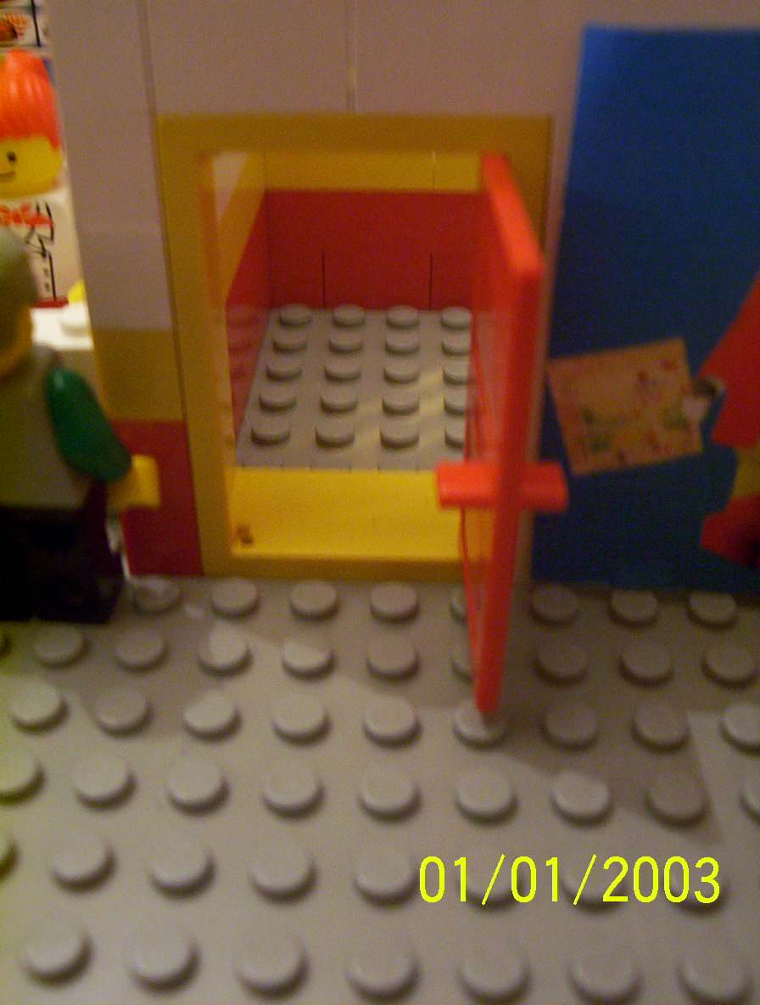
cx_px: 380
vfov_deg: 43.7
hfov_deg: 33.8
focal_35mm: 43
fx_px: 1252
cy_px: 502
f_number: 2.73
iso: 200
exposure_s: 1/8
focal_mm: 5.77
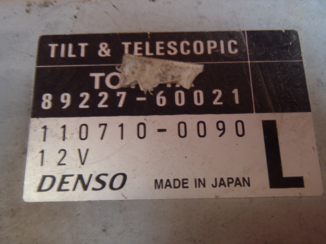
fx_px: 348
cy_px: 122
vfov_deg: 38.7
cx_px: 163
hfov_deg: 50.1
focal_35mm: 37
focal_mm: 6.64
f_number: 4.7
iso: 200
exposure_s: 1/5
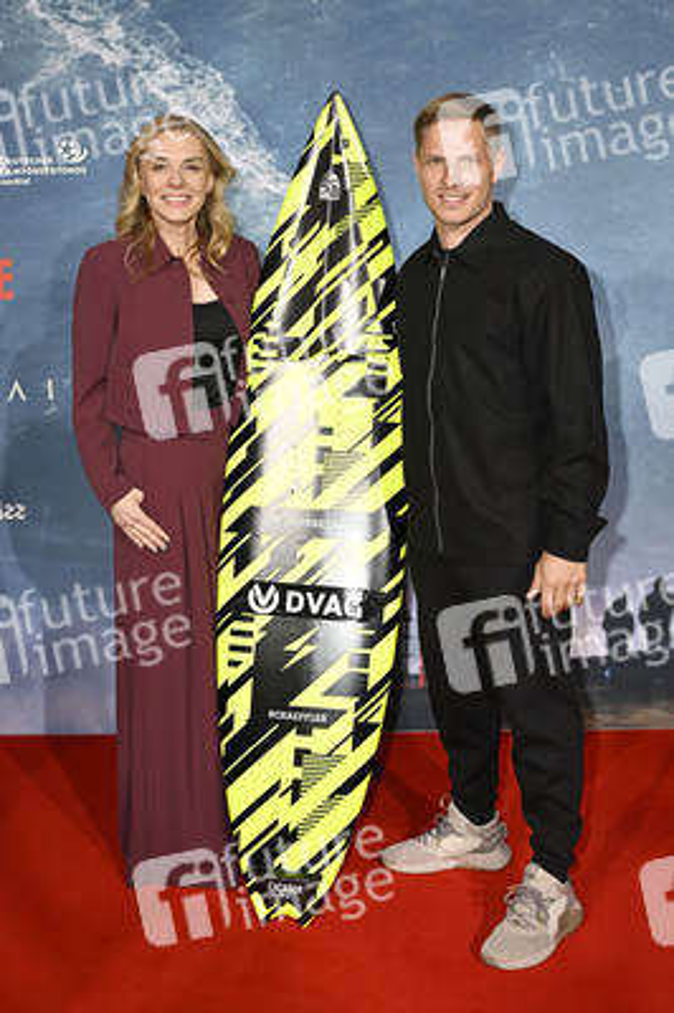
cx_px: 337
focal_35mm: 38
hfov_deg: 35.0
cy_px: 506
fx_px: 1069
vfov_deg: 50.7
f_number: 4
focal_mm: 38
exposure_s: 1/200
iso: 100
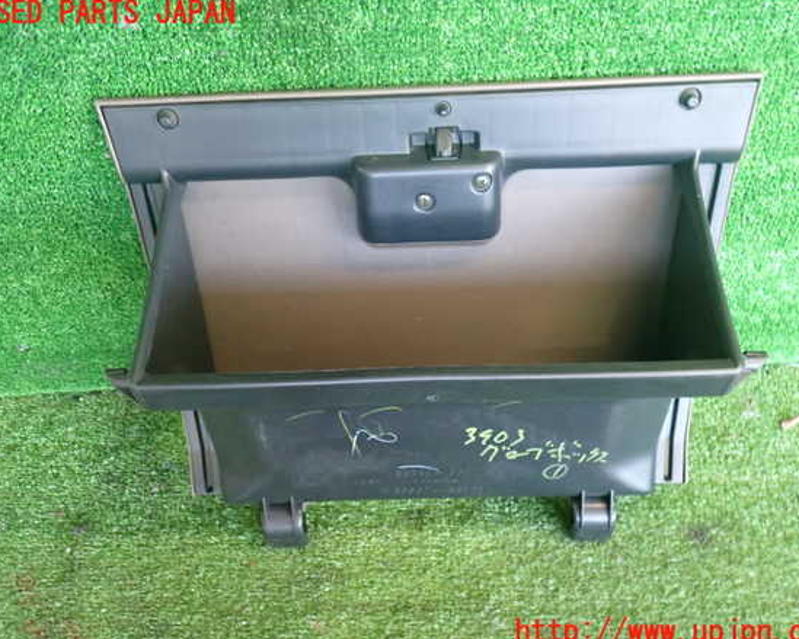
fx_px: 757
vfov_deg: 45.8
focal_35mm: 32
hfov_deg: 55.7
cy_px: 323
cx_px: 408
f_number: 2.3
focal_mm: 5.4
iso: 800
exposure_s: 1/60
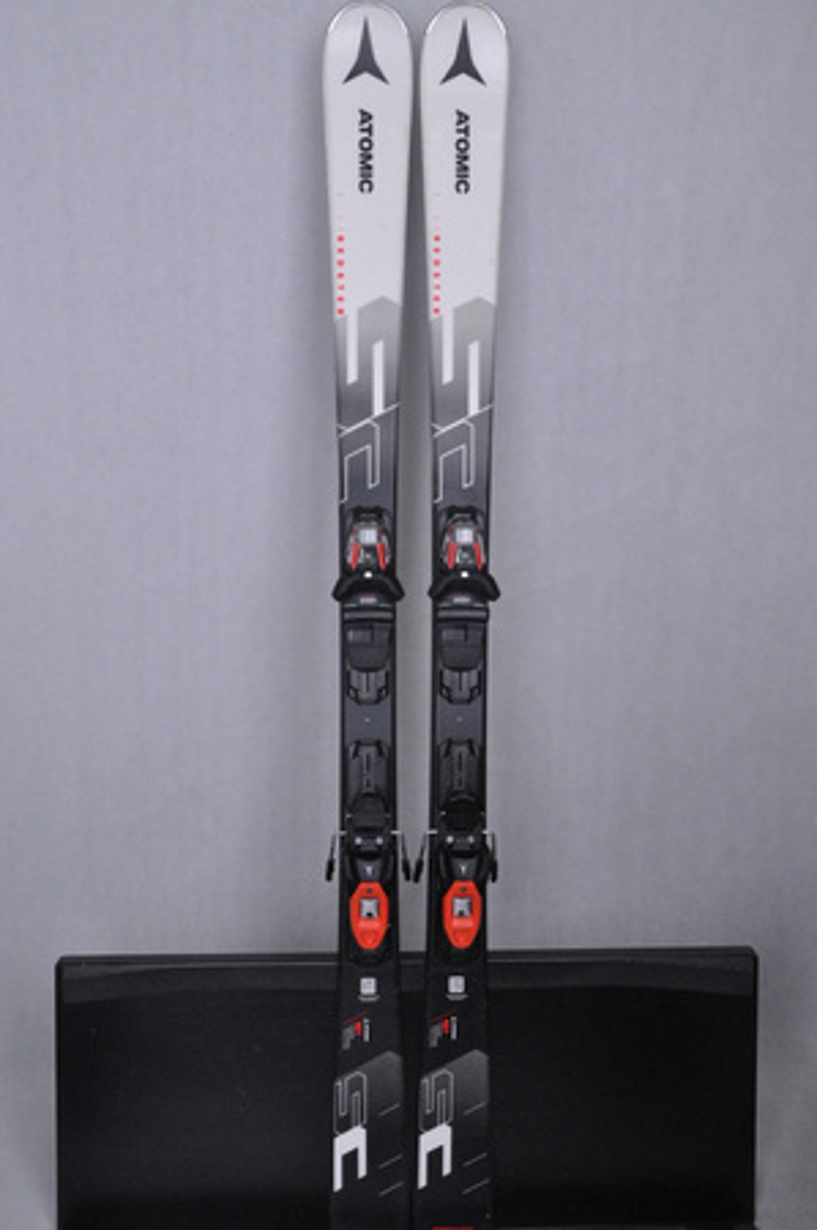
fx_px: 1228
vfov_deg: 53.2
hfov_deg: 36.8
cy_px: 615
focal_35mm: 36
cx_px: 408
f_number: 9.5
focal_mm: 24
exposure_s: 1/125
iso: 3200
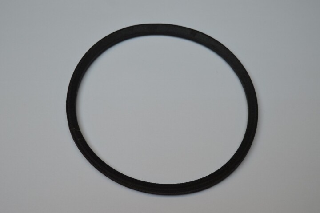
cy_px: 106
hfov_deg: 33.4
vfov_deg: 22.6
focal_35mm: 60
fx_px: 533
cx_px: 160
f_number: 5.6
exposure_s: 1/125
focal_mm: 40
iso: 200
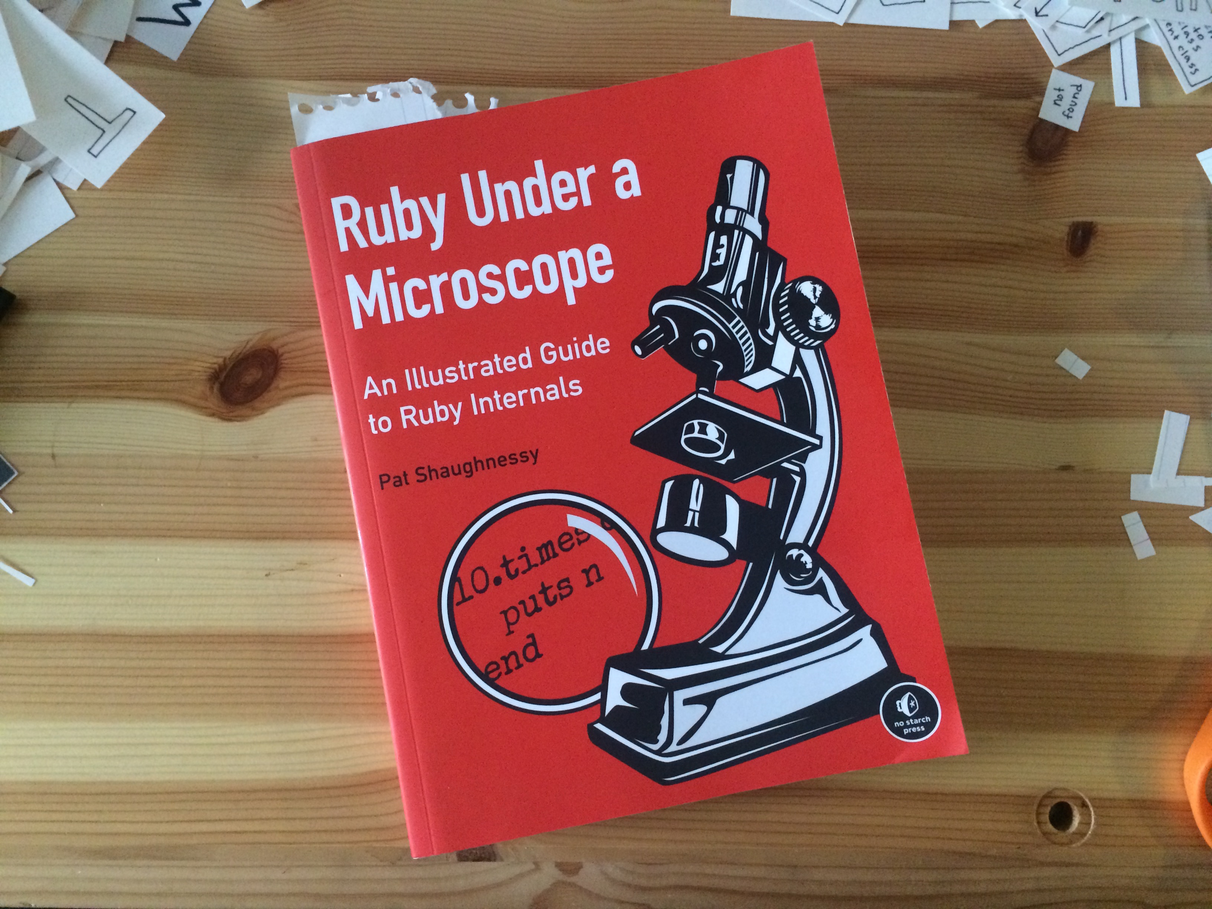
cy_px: 454
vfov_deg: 48.2
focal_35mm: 29
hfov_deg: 61.7
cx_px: 606
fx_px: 1015
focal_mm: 4.15
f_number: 2.2
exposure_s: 1/30
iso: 320
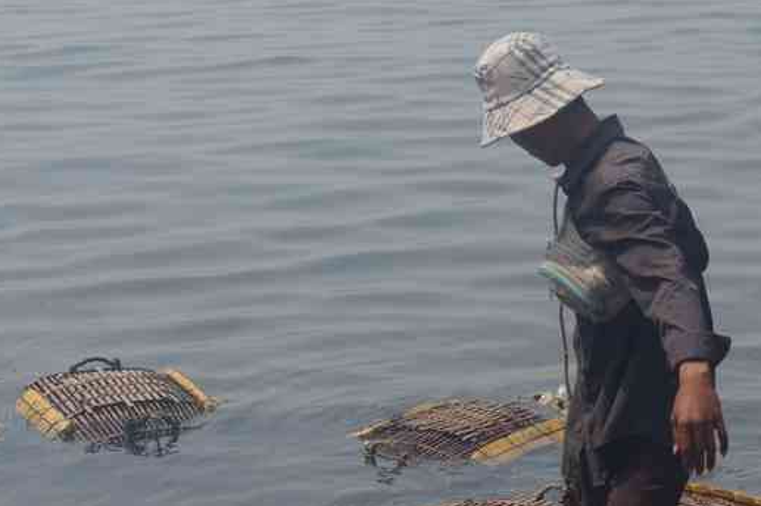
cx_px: 516
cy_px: 415
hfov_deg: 17.6
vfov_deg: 11.7
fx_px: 2450
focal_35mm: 116
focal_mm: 40
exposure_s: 1/200
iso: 200
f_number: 11
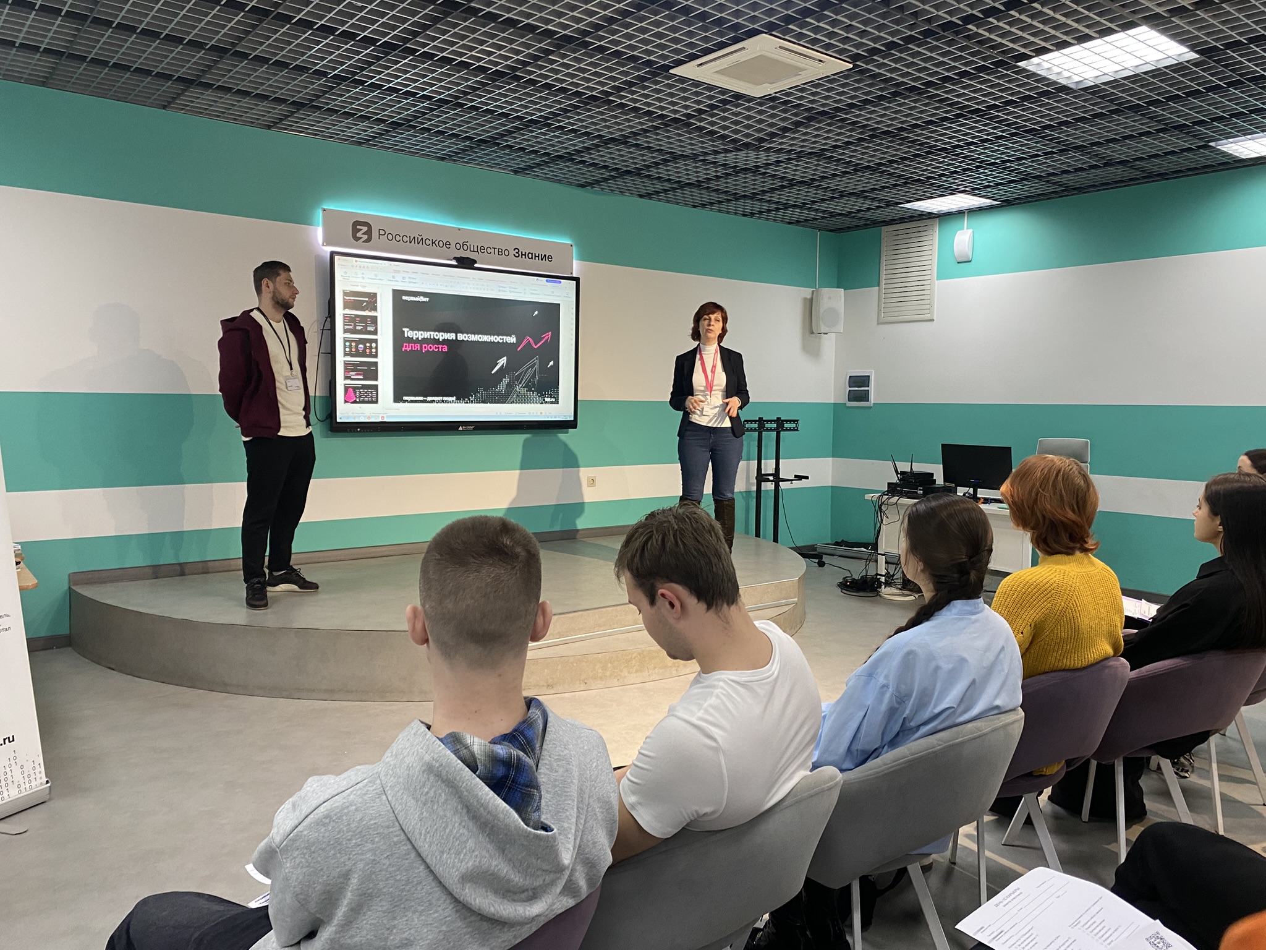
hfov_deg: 67.3
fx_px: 951
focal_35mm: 26
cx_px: 633
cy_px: 475
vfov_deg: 53.1
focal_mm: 4.25
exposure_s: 1/50
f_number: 1.8
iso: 125
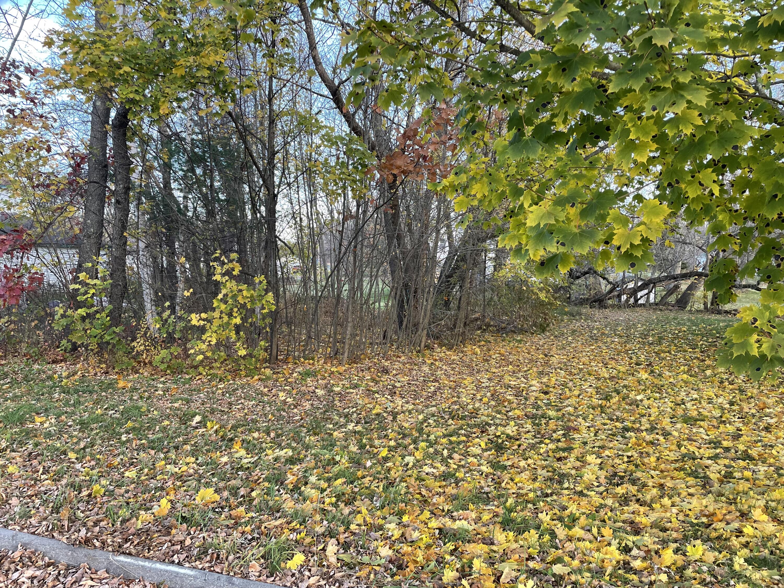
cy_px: 294
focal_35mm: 26
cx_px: 392
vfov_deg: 53.1
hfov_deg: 67.3
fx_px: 589
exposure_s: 1/121
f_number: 1.6
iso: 80
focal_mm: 4.2
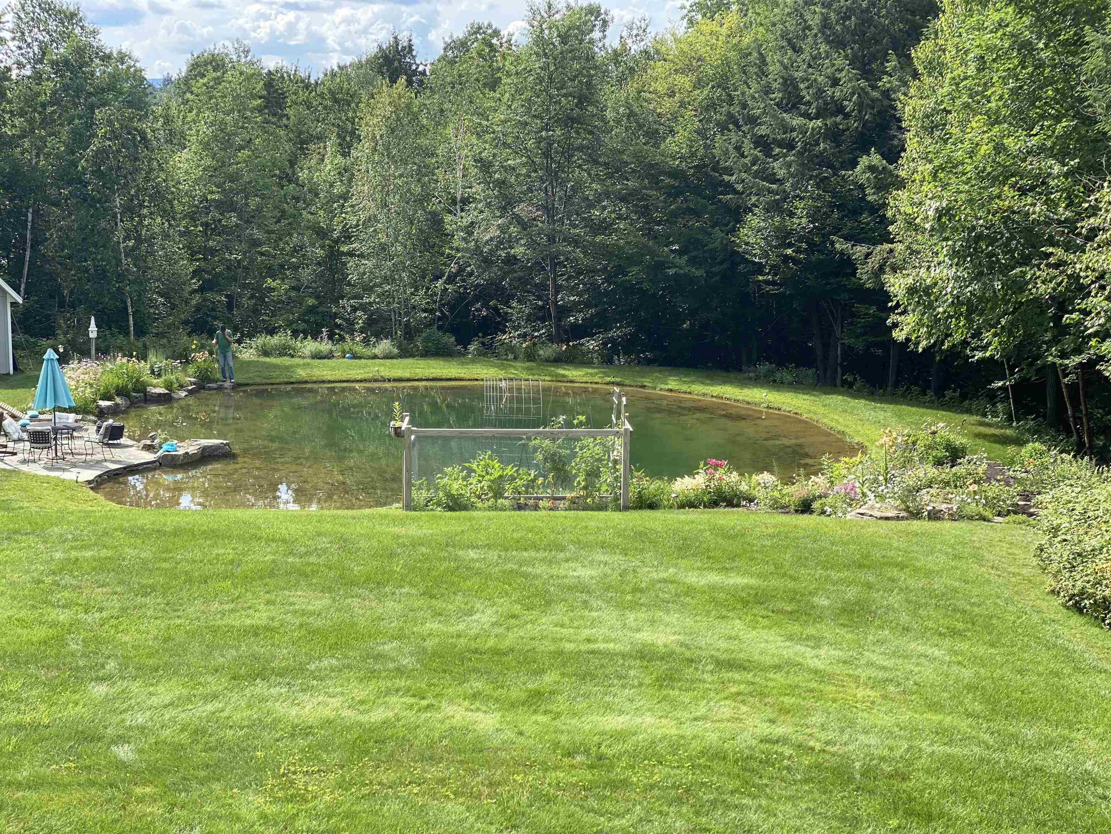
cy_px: 417
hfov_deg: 36.8
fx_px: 1669
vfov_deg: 28.0
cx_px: 556
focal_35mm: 52
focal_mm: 6
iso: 20
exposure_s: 1/489
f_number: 2
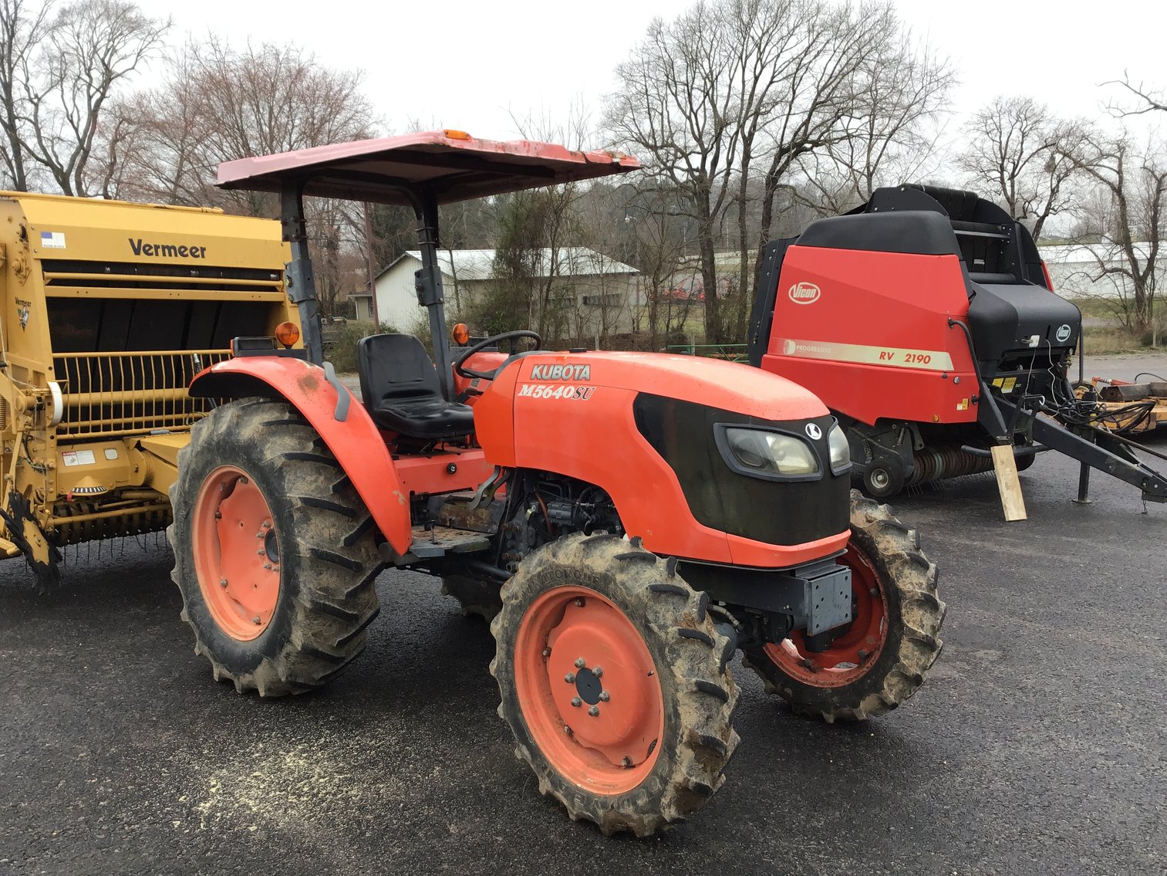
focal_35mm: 31
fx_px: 1045
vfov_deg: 45.4
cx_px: 584
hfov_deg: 58.3
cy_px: 438
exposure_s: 1/120
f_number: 2.4
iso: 32
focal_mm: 3.3
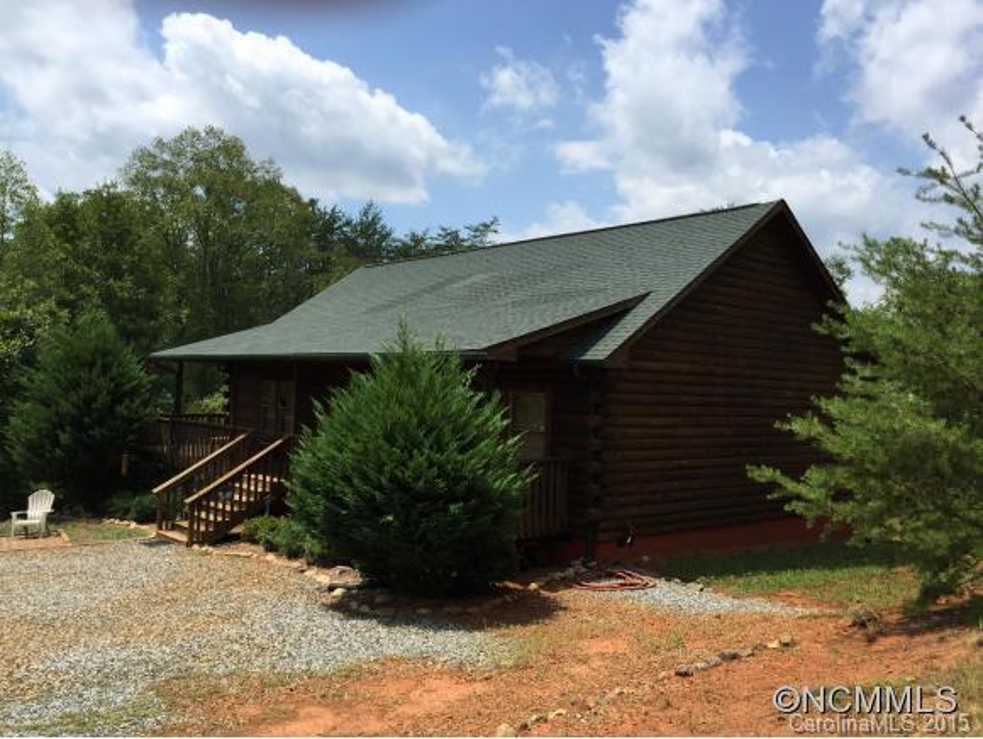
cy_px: 370
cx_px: 492
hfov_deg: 61.6
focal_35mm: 29
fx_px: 824
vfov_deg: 48.3
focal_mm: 4.15
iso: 32
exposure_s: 1/2198
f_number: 2.2
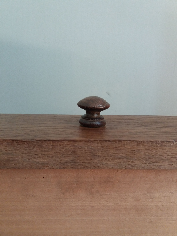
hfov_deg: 49.7
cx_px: 88
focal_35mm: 28
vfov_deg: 63.4
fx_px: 191
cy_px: 118
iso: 160
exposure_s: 1/17
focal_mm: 3.7
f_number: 1.9
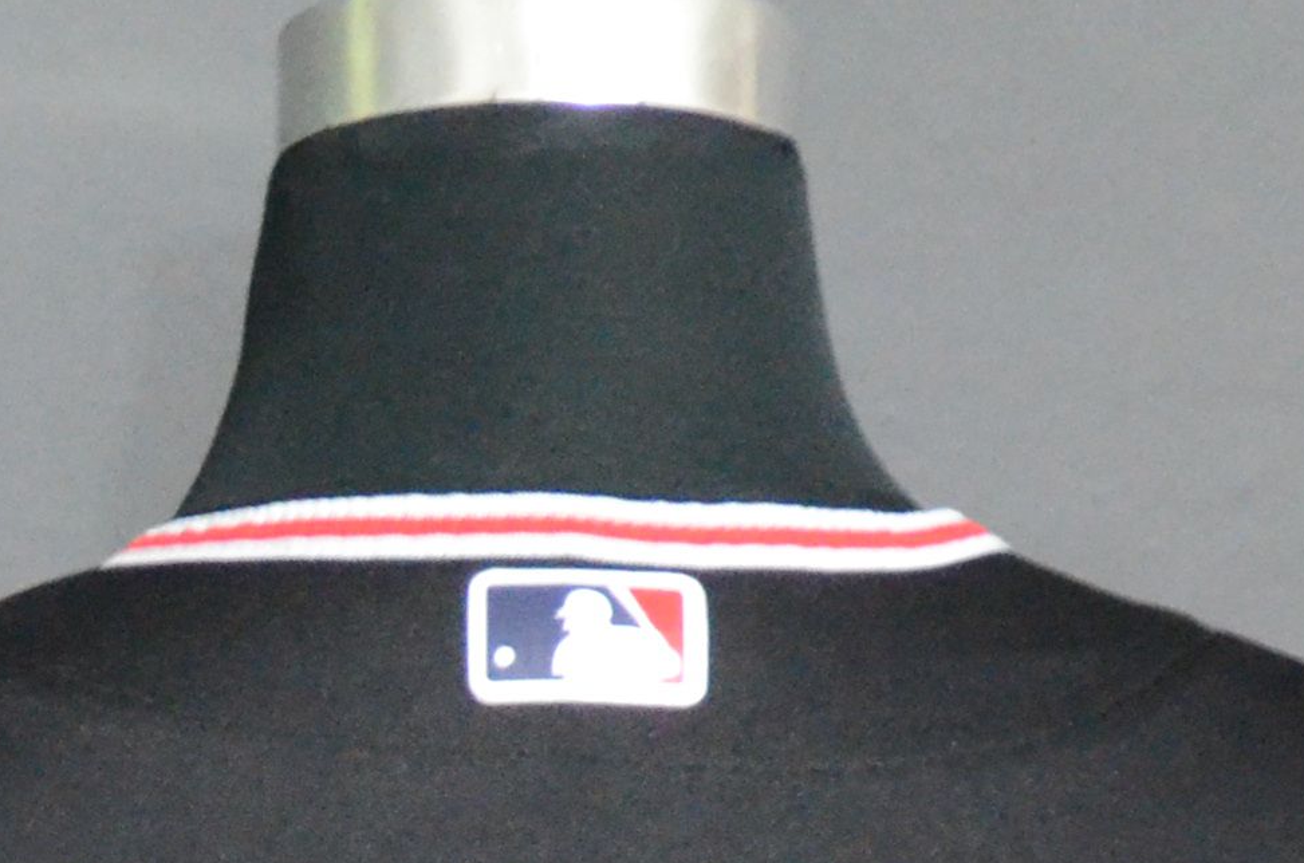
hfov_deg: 4.5
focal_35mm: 456
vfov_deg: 3.0
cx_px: -736
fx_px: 16480
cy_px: 2033
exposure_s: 1/10
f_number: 5
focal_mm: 60
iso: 4000
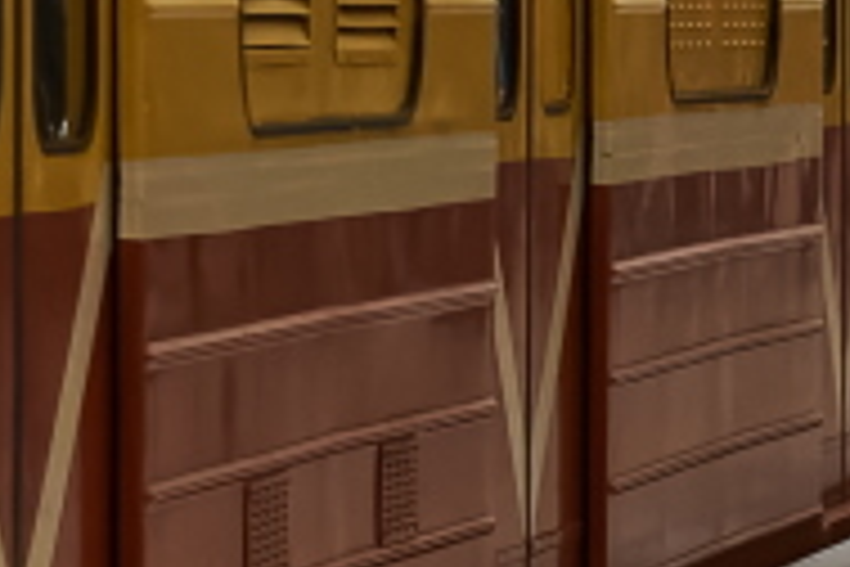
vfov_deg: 3.5
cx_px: -679
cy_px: -338
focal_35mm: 396
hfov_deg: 5.1
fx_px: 9349
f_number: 3.2
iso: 1100
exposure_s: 1/320
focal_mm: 50
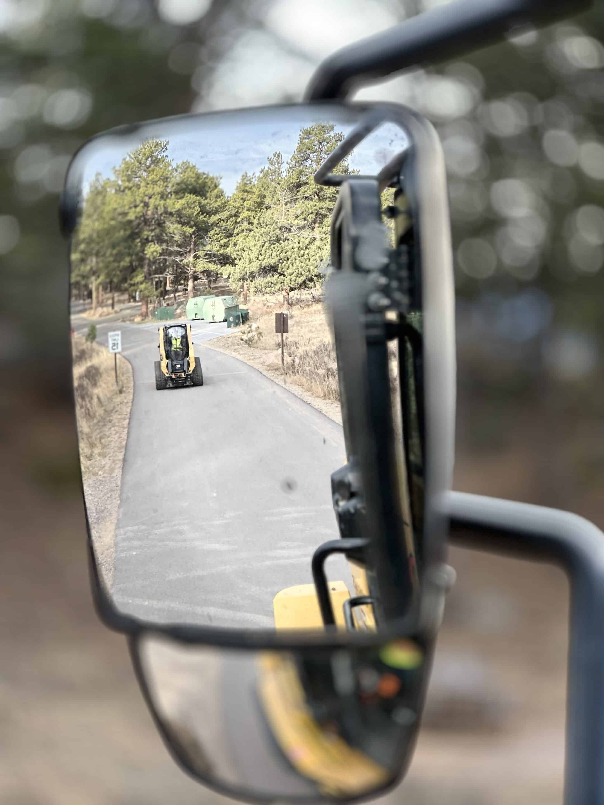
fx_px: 1791
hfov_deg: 19.1
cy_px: 402
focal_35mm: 77
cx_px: 302
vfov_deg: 25.3
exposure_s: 1/121
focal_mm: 9
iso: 40
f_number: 2.8
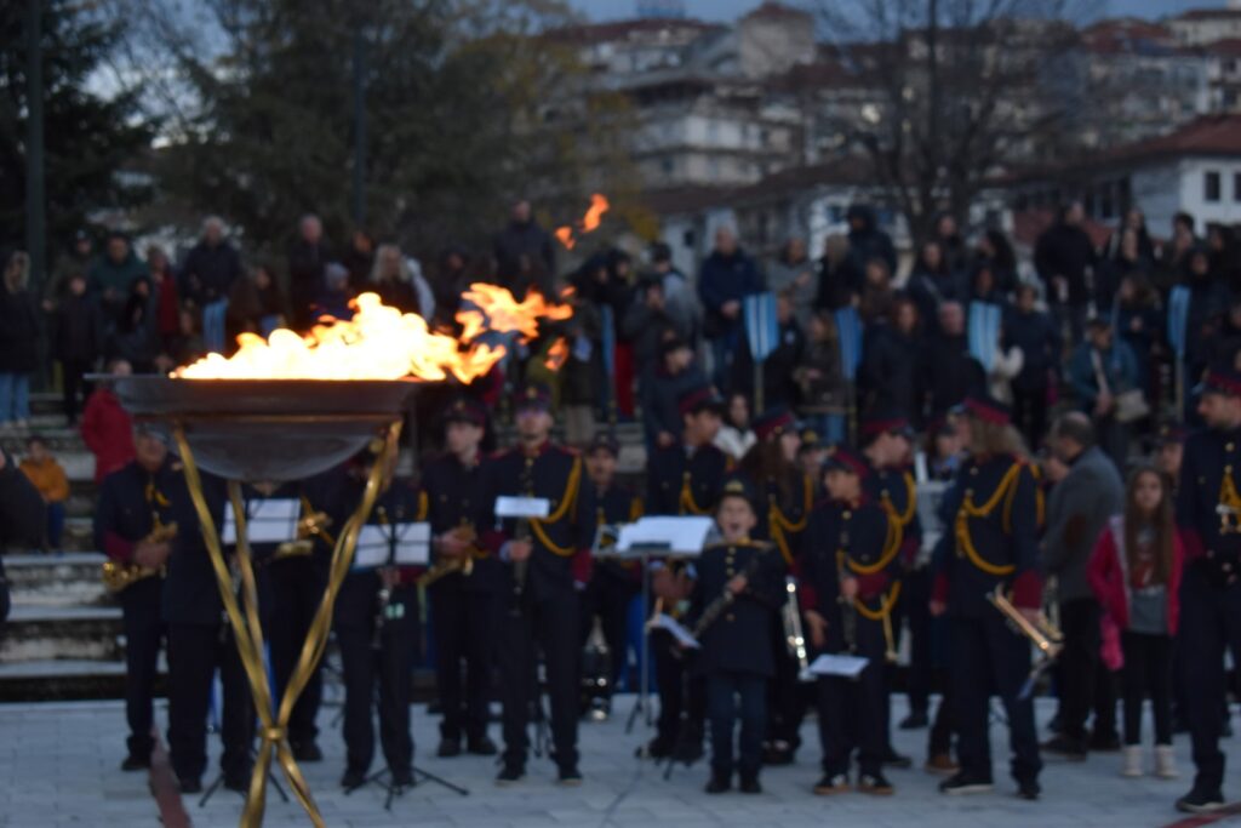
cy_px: 414
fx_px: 2689
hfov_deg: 26.0
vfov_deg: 17.5
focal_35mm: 78
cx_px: 620
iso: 560
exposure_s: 1/200
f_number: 5.6
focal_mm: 52
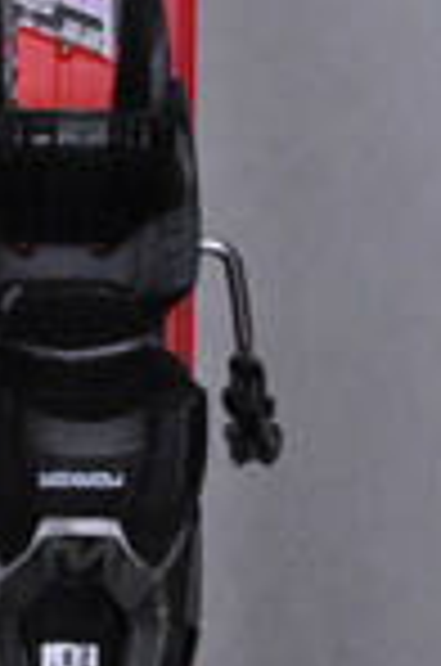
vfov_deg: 5.6
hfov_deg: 3.7
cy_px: -184
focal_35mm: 366
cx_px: -200
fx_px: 6756
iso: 3200
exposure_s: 1/125
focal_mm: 80
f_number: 9.5
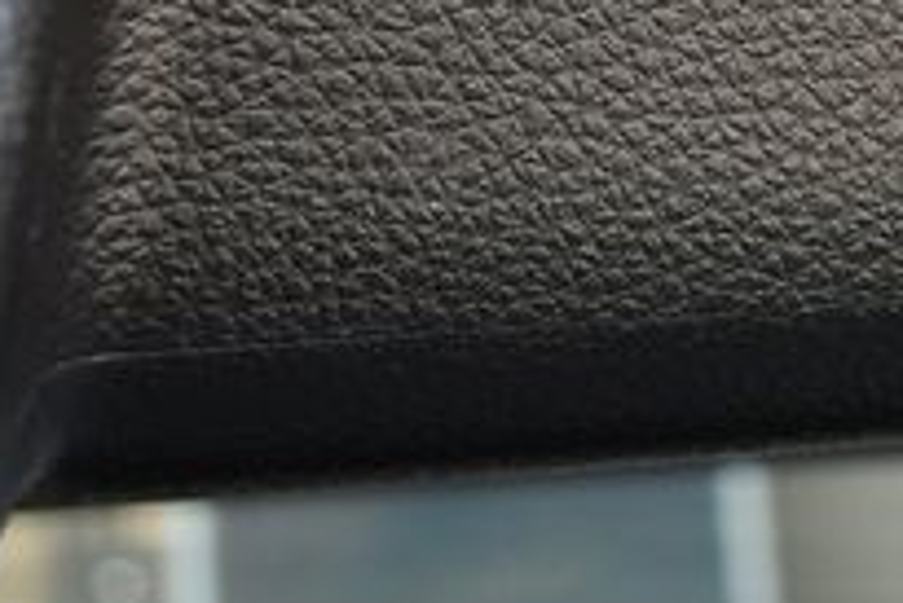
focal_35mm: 125
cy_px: -220
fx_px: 3138
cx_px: 1150
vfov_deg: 10.7
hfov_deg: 15.6
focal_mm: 20
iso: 400
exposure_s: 1/250
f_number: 4.5
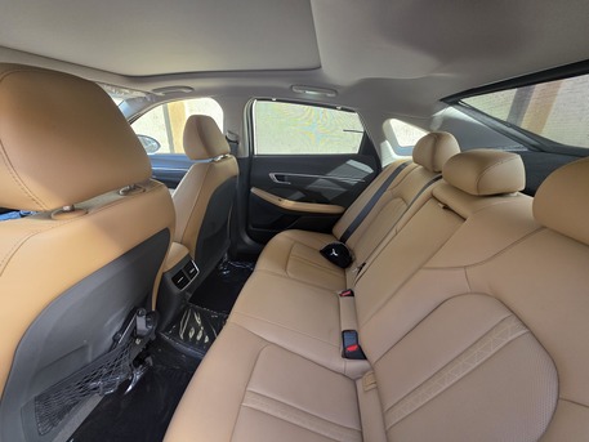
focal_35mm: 13
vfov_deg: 89.9
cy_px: 221
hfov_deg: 106.2
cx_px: 294
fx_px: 221
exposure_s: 1/100
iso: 100
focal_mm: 2.2
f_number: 1.9
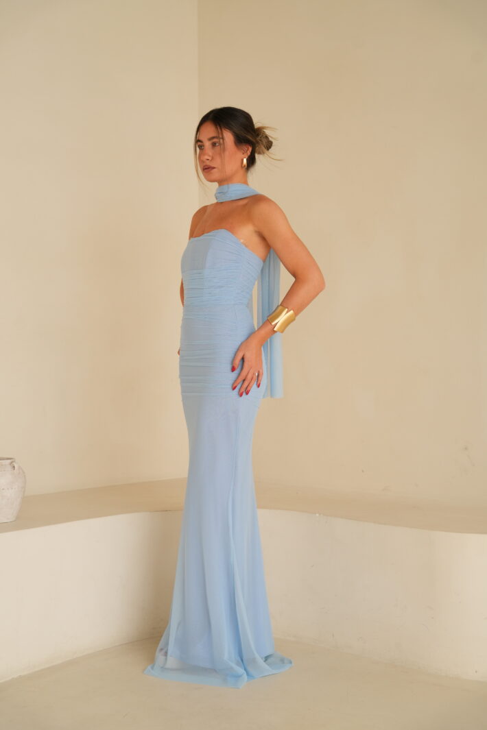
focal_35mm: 54
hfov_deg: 25.1
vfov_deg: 36.9
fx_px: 1096
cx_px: 244
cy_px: 365
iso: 640
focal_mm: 54
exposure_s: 1/125
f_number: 5
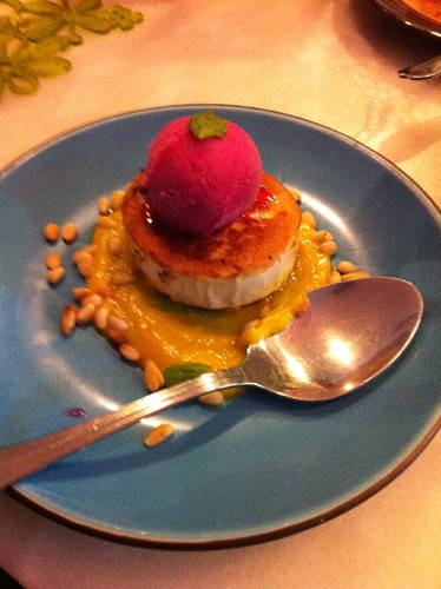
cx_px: 220
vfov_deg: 52.7
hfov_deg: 40.6
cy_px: 294
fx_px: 596
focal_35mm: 35
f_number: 2.8
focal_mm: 3.85
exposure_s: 1/15
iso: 640
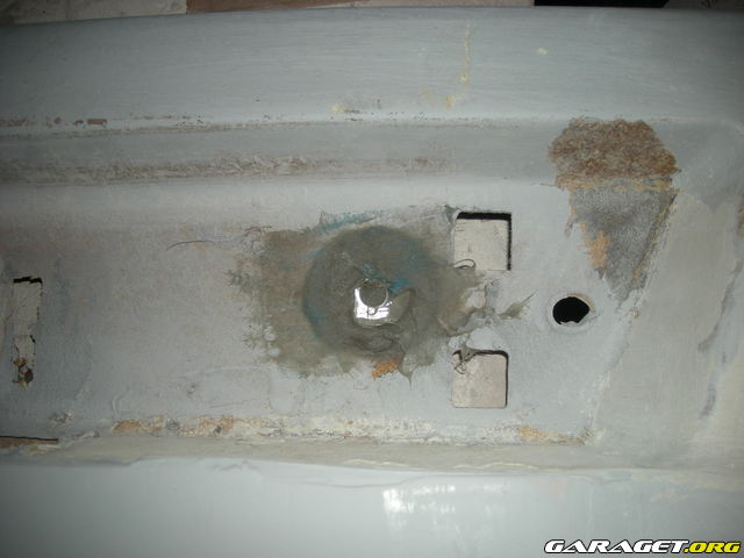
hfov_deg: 52.6
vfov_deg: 40.7
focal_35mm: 35
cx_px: 372
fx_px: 752
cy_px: 279
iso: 50
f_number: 2.8
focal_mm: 5.7
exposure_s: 1/60
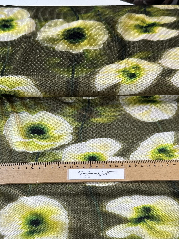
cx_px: 90
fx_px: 331
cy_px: 120
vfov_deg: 39.7
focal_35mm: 48
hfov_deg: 30.3
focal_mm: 6.86
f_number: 1.78
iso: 64
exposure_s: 1/148
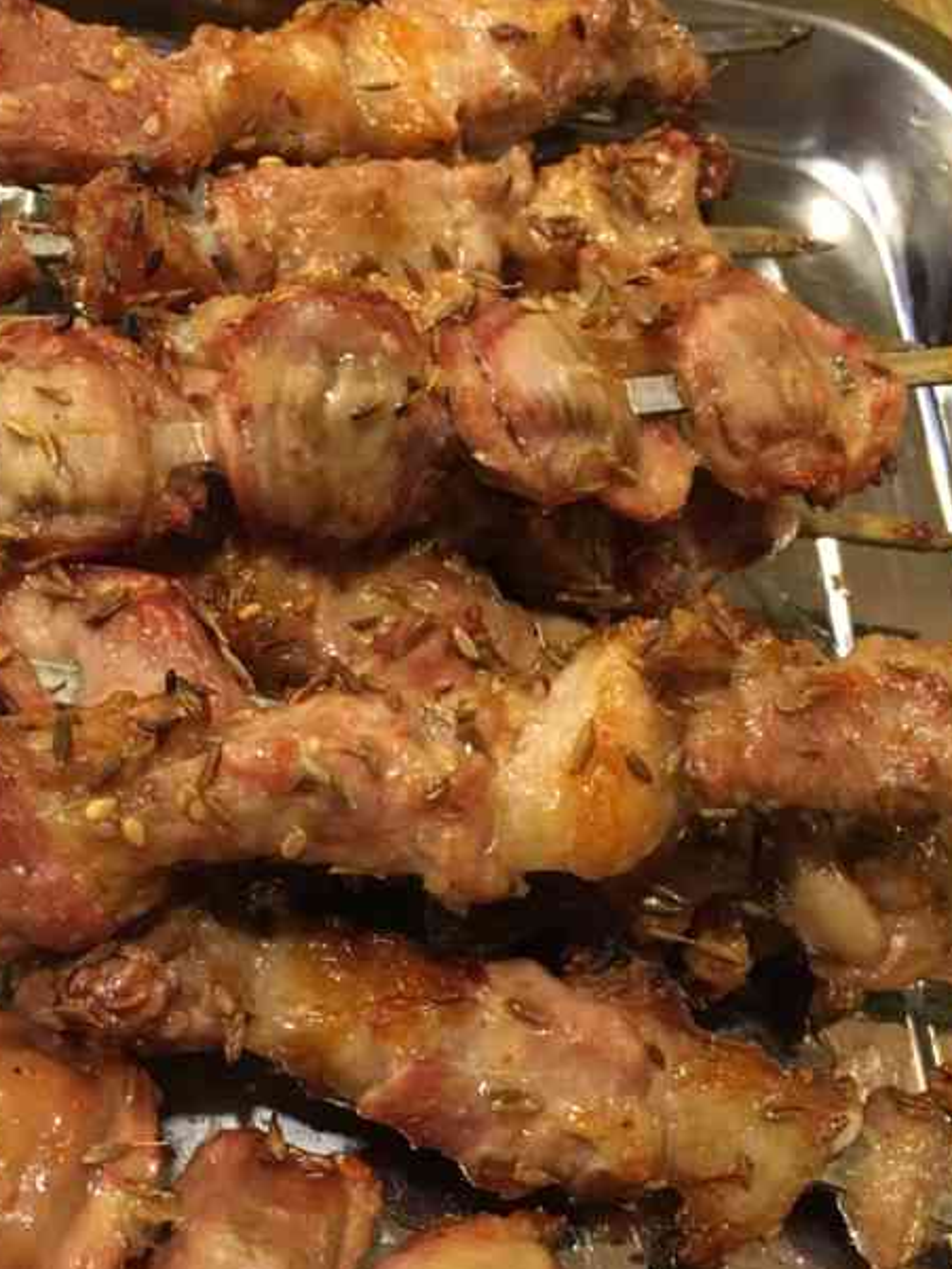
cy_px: 848
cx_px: 538
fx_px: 1650
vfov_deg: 41.5
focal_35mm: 45
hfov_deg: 32.2
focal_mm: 4.15
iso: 200
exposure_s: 1/17
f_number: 2.2
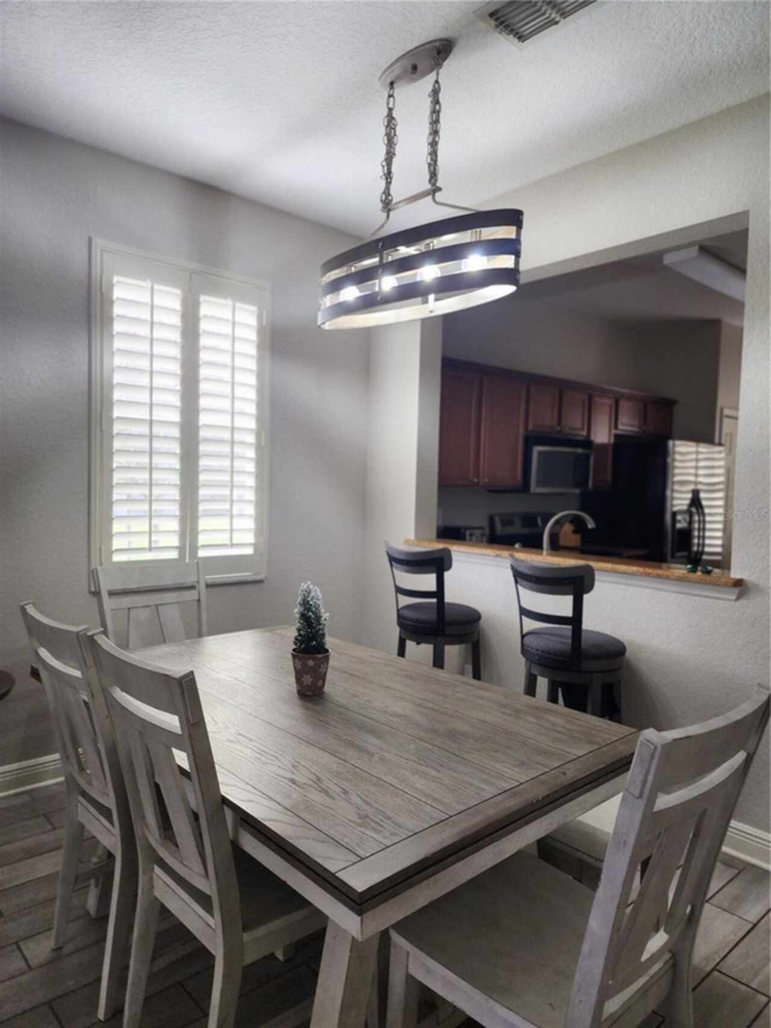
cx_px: 386
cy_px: 514
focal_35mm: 23
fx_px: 683
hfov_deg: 58.9
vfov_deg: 73.9
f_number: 1.8
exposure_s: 1/120
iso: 200
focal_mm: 6.4
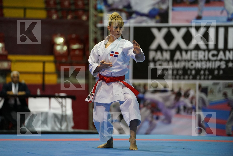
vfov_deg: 7.8
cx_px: 116
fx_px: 1139
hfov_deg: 11.7
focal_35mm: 176
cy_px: 78
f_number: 2.8
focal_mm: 176
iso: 2500
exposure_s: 1/320
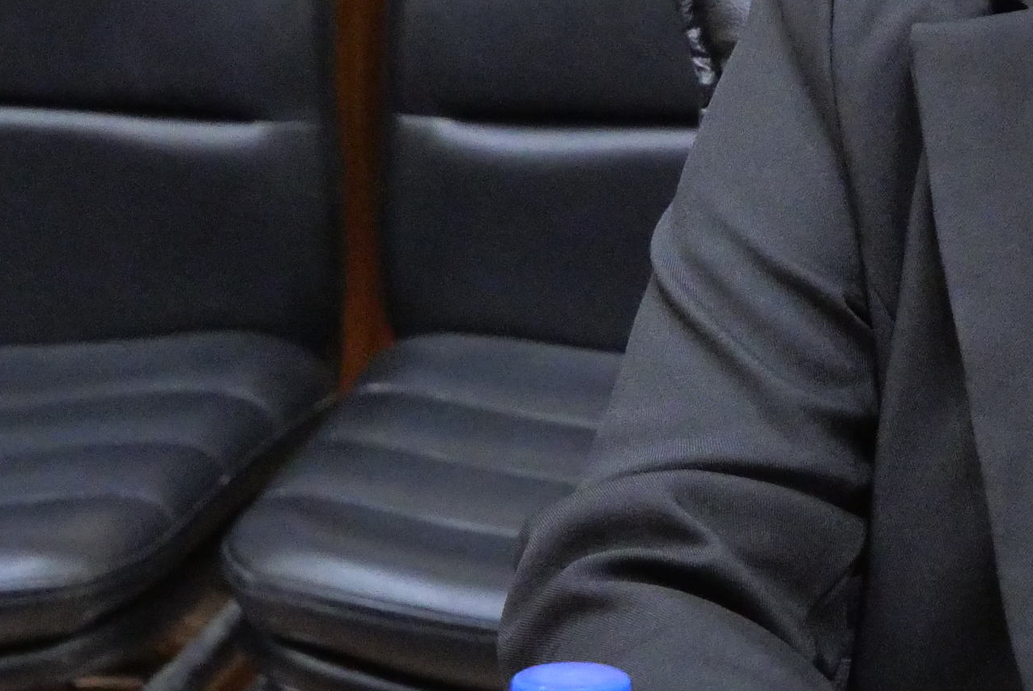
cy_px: -171
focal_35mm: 320
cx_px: 1392
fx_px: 9189
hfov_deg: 6.4
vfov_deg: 4.3
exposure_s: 1/25
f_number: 5.6
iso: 3200
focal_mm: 53
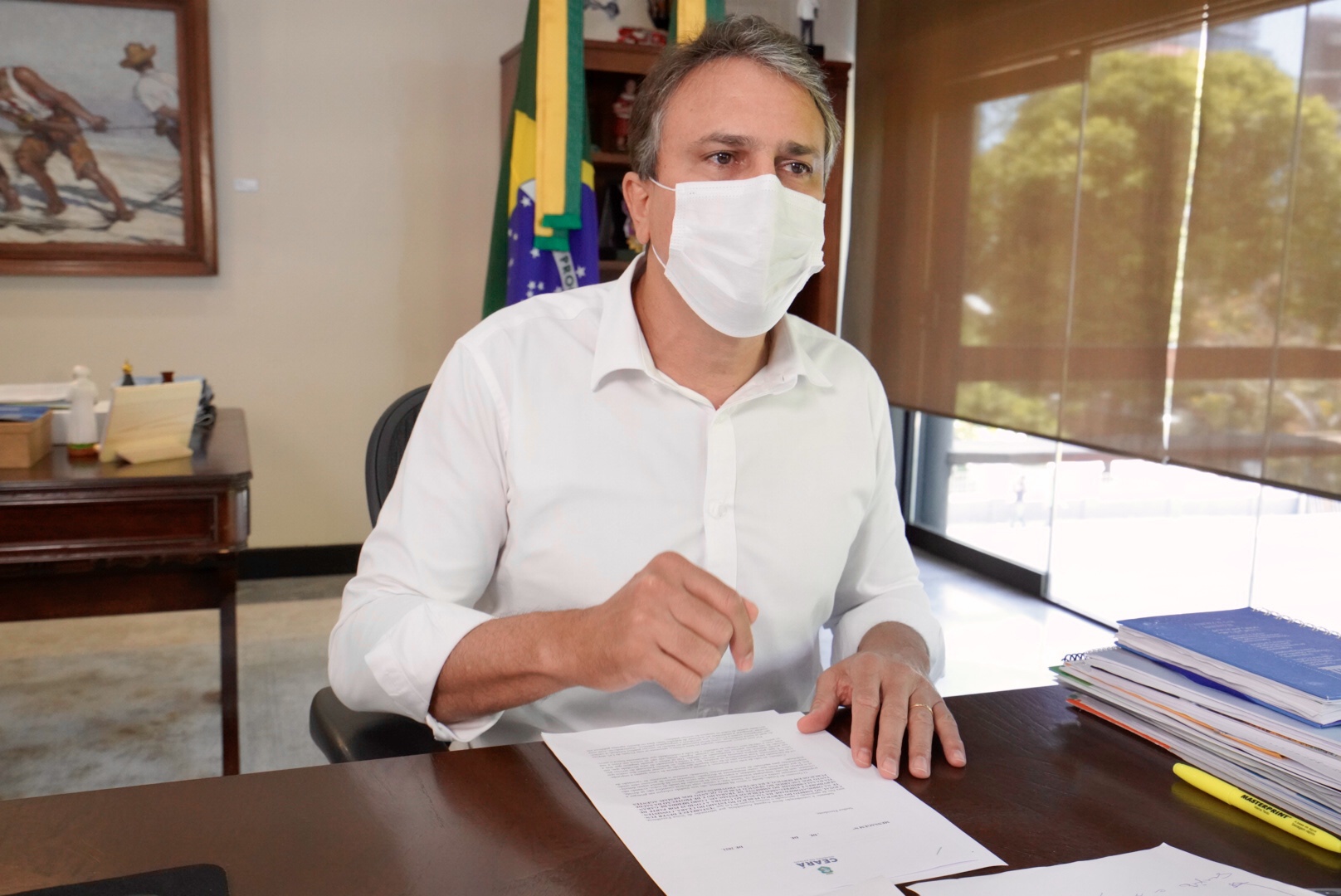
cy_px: 448
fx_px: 1230
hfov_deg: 57.2
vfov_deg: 40.0
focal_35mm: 33
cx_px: 670
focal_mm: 33
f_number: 7.1
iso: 5000
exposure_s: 1/160
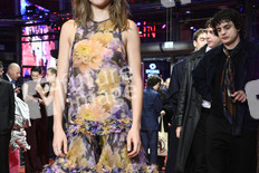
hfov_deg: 23.6
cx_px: 112
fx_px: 619
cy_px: 148
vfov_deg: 15.8
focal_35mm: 86
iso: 5000
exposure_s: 1/200
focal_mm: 50
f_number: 5.6
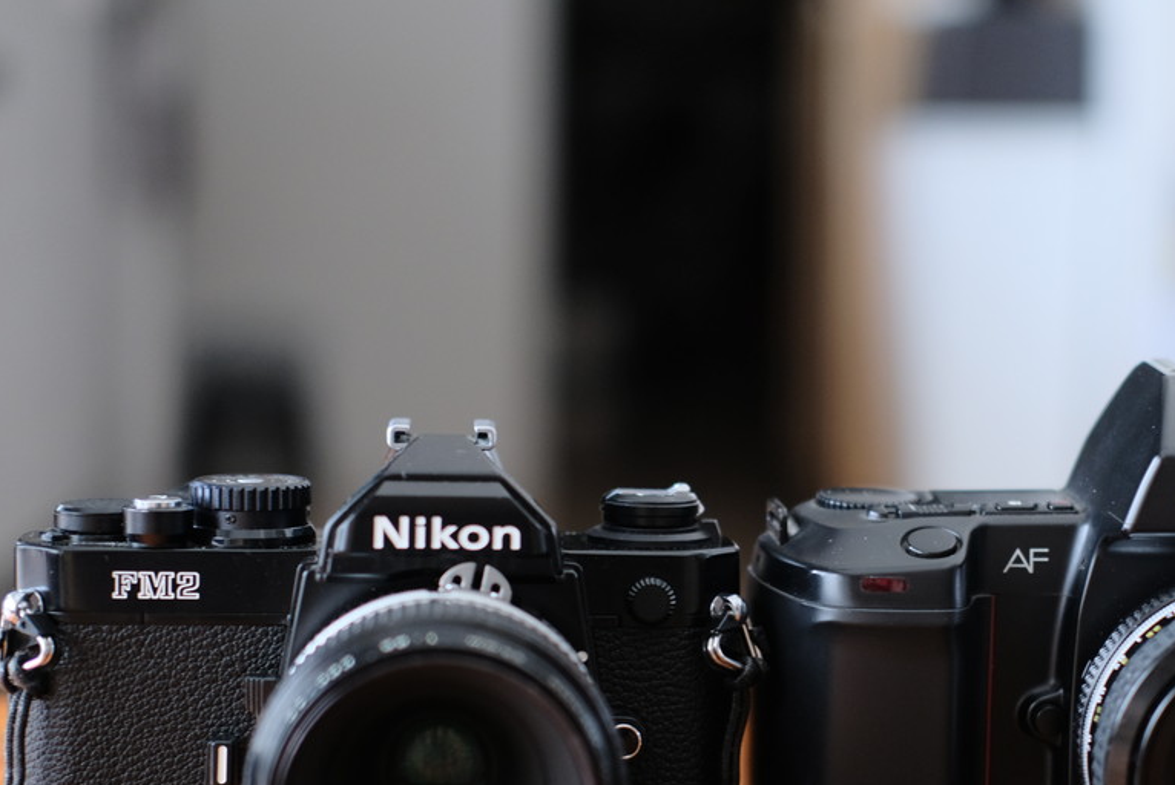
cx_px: 782
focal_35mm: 83
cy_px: 537
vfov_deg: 16.4
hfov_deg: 24.3
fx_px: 2711
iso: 800
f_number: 2
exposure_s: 1/28
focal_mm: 35
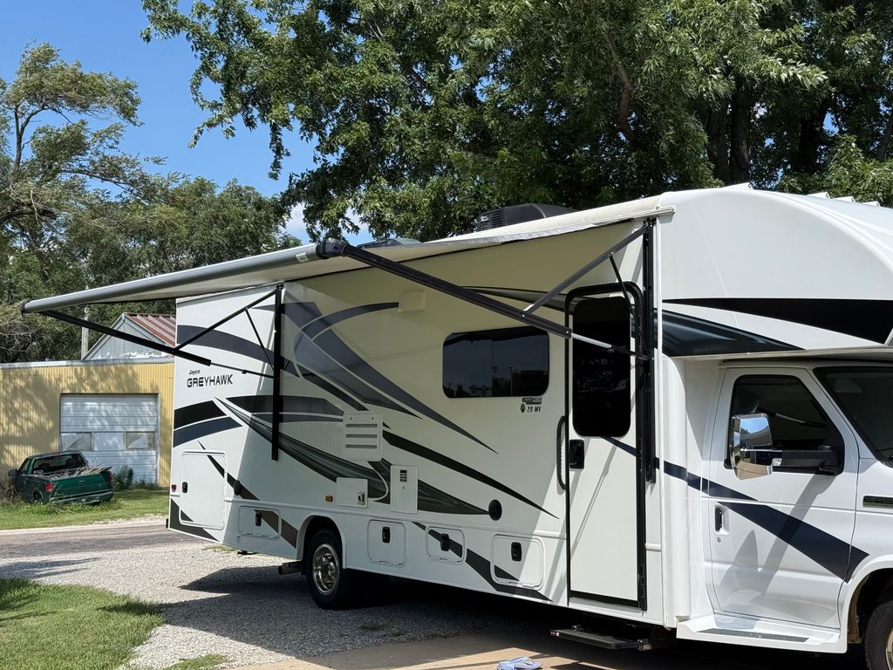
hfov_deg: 39.7
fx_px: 1238
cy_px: 335
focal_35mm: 48
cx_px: 446
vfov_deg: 30.3
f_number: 1.78
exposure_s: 1/5208
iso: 80
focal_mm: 6.76
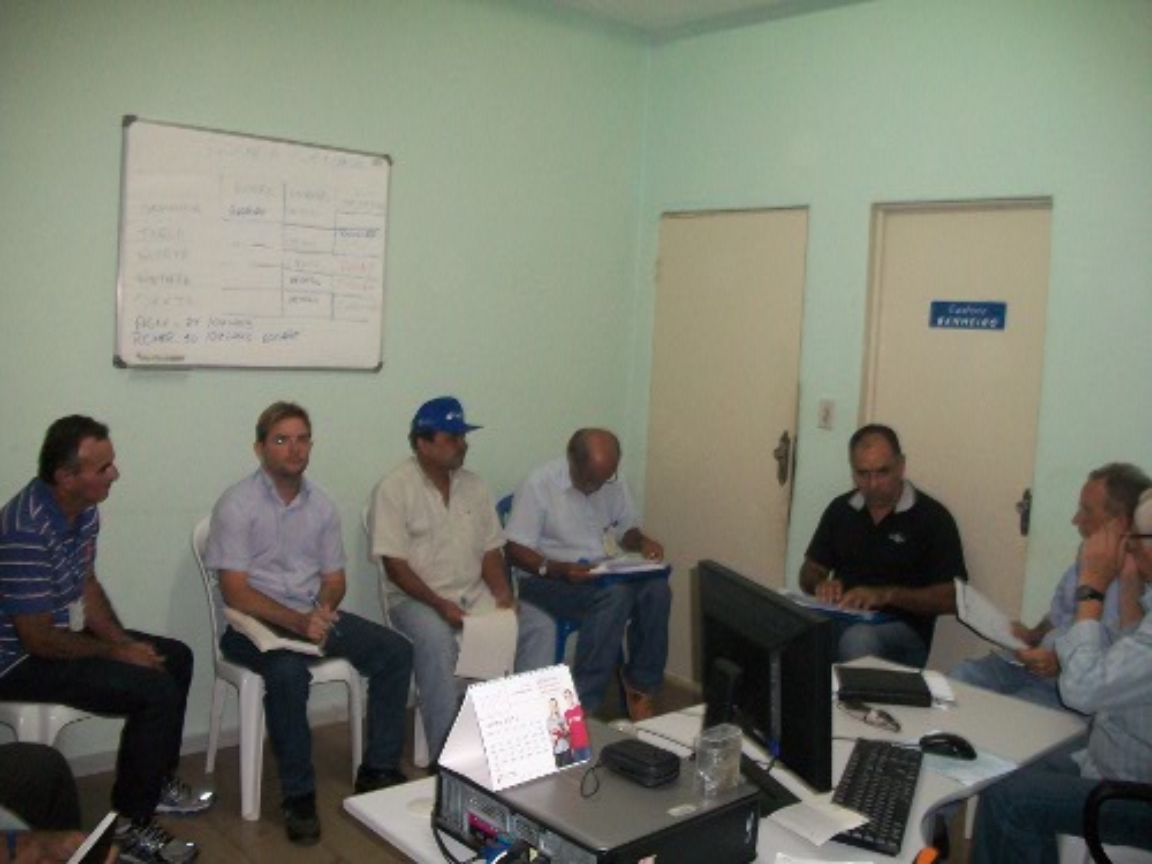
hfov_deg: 56.8
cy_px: 432
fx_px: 1065
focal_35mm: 32
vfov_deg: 44.2
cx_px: 576
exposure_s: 1/30
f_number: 2.9
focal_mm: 5.7
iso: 240
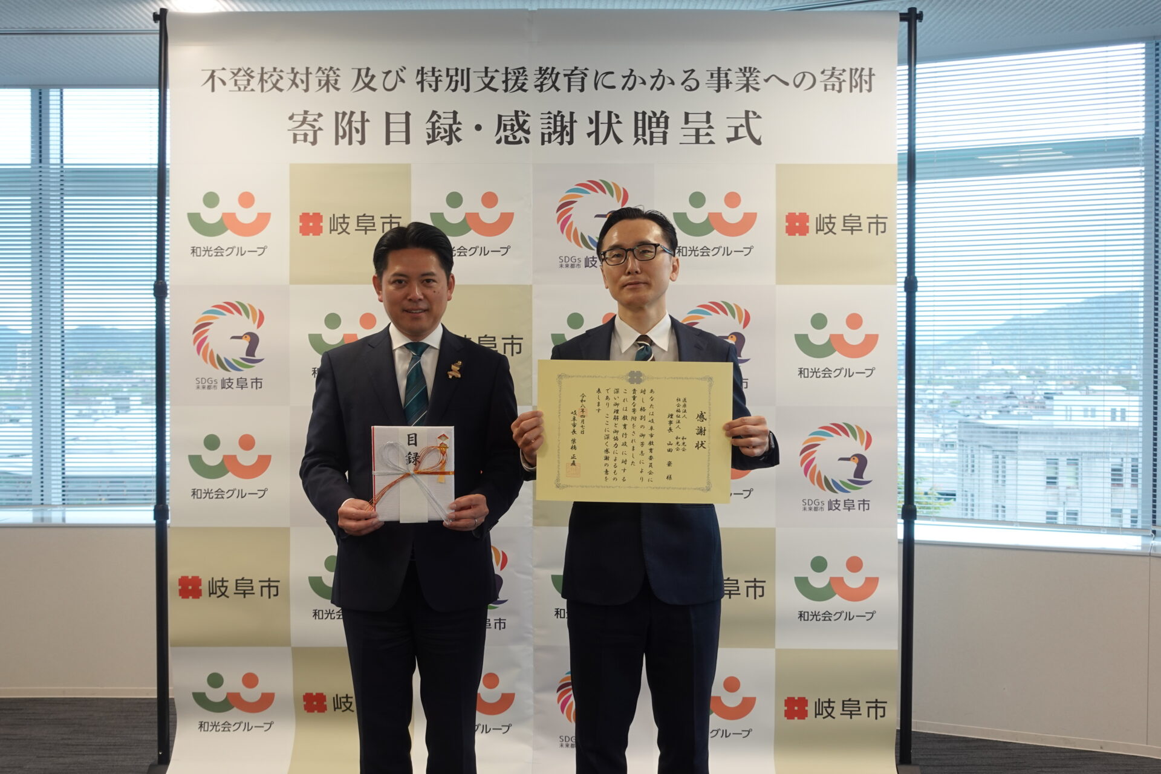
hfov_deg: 55.8
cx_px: 580
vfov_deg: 38.9
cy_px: 387
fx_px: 1096
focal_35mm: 34
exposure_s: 1/50
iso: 125
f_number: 2.8
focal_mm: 13.24
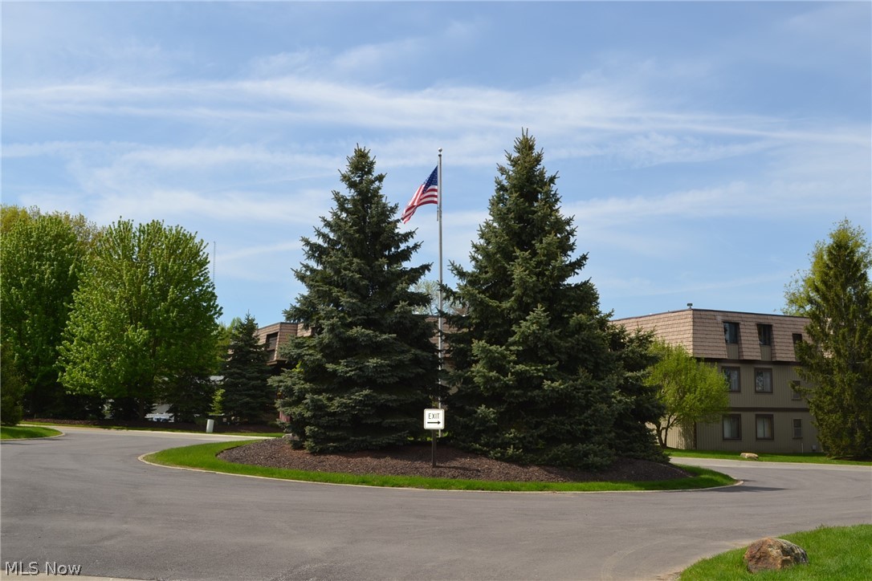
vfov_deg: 34.2
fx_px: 945
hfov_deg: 49.6
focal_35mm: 39
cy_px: 290
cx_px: 436
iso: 100
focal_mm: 26
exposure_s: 1/200
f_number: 10
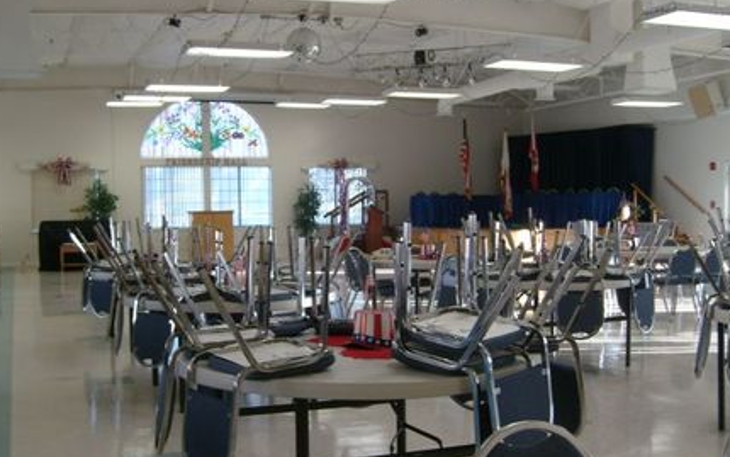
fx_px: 915
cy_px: 248
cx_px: 345
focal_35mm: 46
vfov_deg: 28.0
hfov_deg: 43.5
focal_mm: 5.8
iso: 100
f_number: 2.8
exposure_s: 1/60
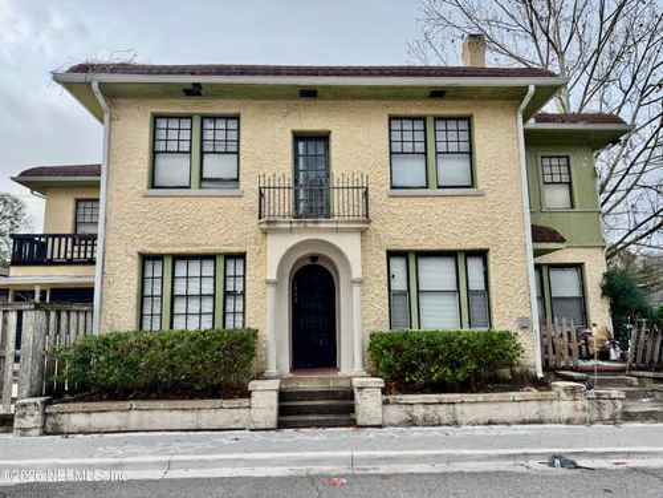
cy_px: 249
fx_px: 460
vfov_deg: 56.8
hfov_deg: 71.6
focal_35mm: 24
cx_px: 332
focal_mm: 6.76
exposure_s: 1/1980
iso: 80
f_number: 1.78
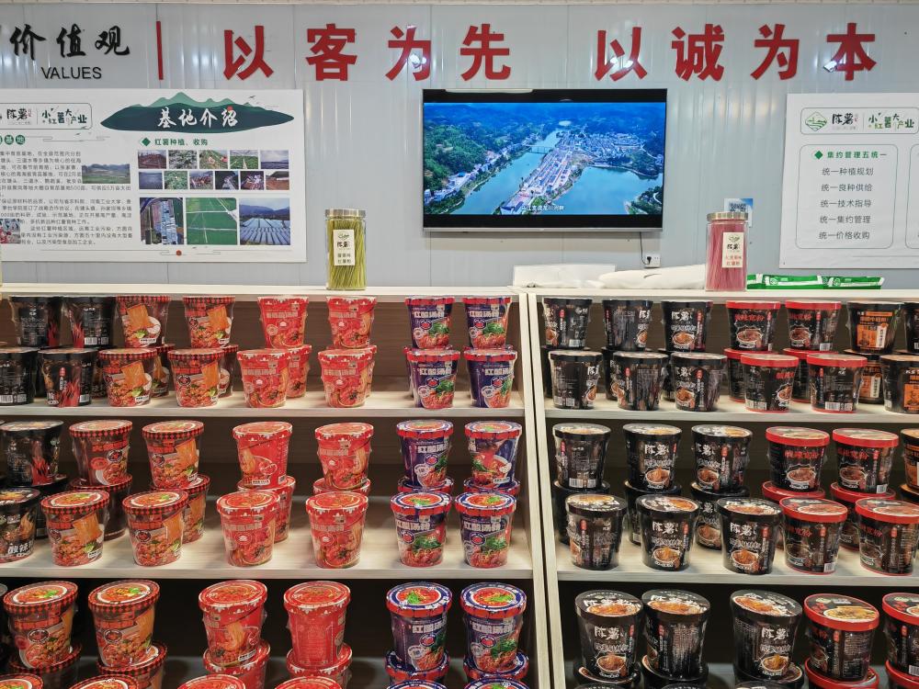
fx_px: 796
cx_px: 460
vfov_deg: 46.8
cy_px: 344
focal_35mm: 30
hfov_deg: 60.0
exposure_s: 1/100
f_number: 1.8
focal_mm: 5.53
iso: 200
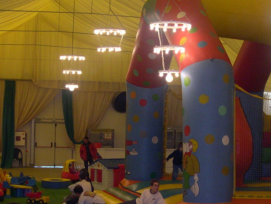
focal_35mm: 88
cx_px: 152
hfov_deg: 22.2
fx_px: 689
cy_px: 137
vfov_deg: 16.7
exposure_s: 1/60
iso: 326
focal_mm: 8
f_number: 2.8
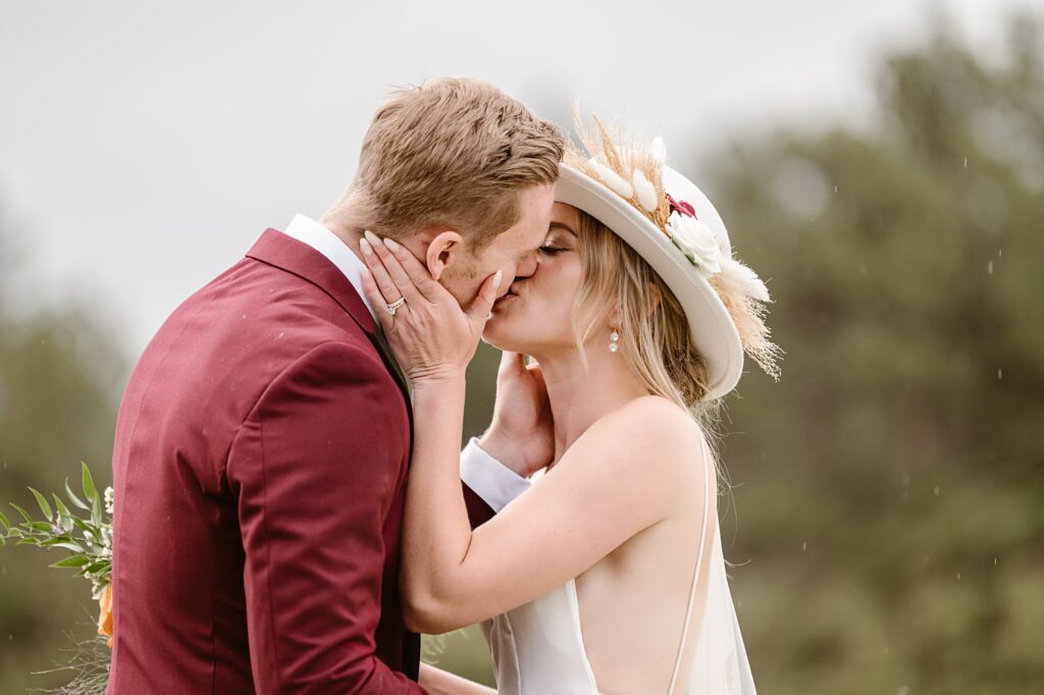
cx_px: 522
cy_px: 348
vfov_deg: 6.9
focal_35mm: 200
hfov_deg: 10.3
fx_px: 5798
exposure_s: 1/500
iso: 200
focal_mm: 200
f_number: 2.8
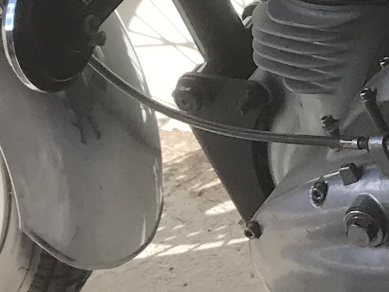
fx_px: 2158
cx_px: 727
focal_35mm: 192
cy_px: -186
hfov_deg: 9.7
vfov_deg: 7.6
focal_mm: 3.99
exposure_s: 1/887
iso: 20
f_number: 1.8
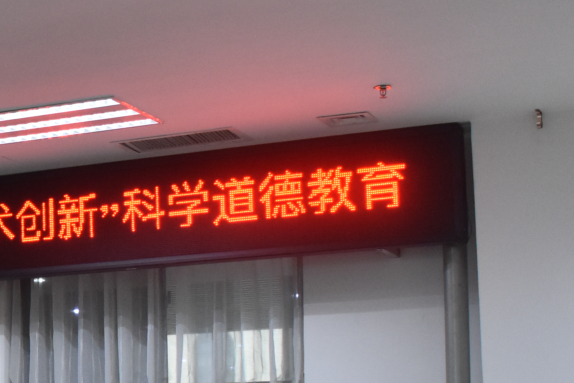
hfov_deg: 20.1
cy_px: 379
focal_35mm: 94
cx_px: -142
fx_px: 1499
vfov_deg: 14.3
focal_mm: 18
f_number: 5.6
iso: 1250
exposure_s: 1/125
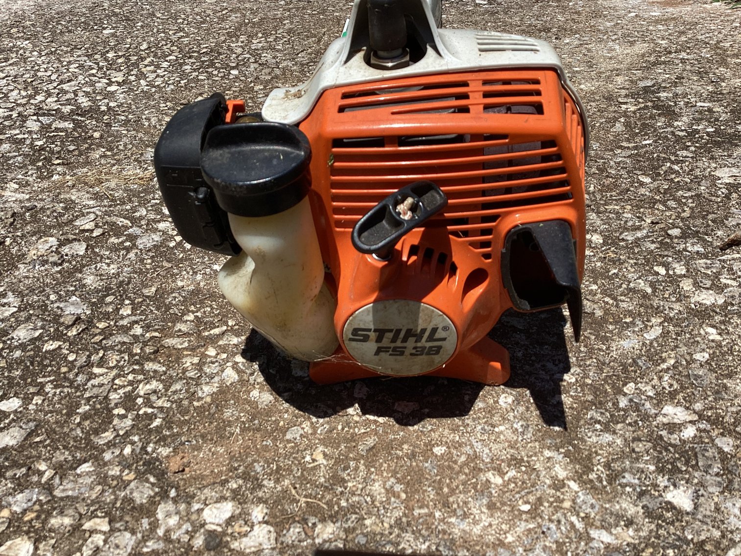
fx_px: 664
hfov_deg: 58.3
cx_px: 370
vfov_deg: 45.4
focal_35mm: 31
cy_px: 278
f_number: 2.4
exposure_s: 1/1431
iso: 25
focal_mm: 3.3
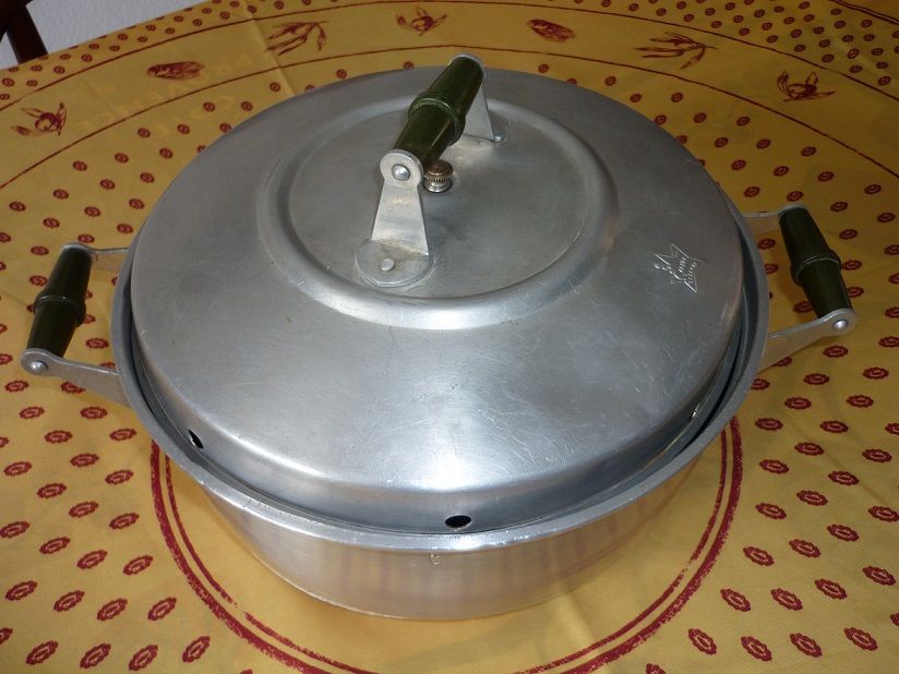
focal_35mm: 33
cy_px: 337
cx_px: 450
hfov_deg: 55.4
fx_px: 857
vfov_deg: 42.9
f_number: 2.8
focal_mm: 5.5
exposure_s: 1/30
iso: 100
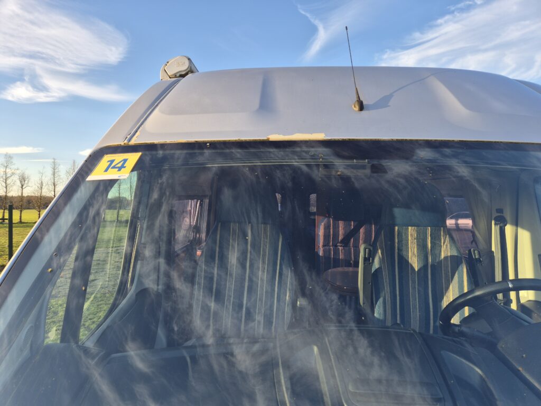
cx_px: 270
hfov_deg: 73.9
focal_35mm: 23
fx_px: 359
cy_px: 203
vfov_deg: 58.9
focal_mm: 5.4
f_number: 1.8
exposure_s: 1/346
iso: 25
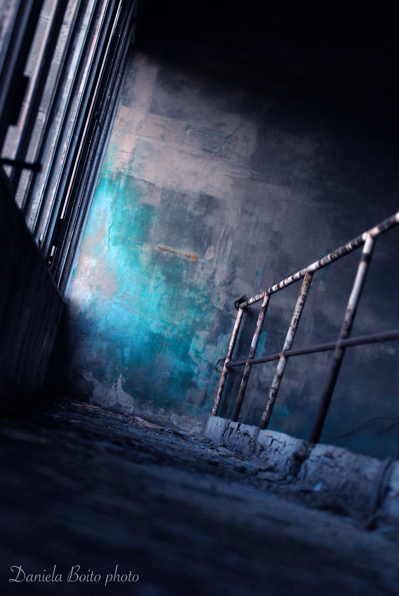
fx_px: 1990
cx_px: 200
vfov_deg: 17.0
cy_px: 298
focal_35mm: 120
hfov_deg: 11.5
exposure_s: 1/1250
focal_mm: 80
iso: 1600
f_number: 2.8
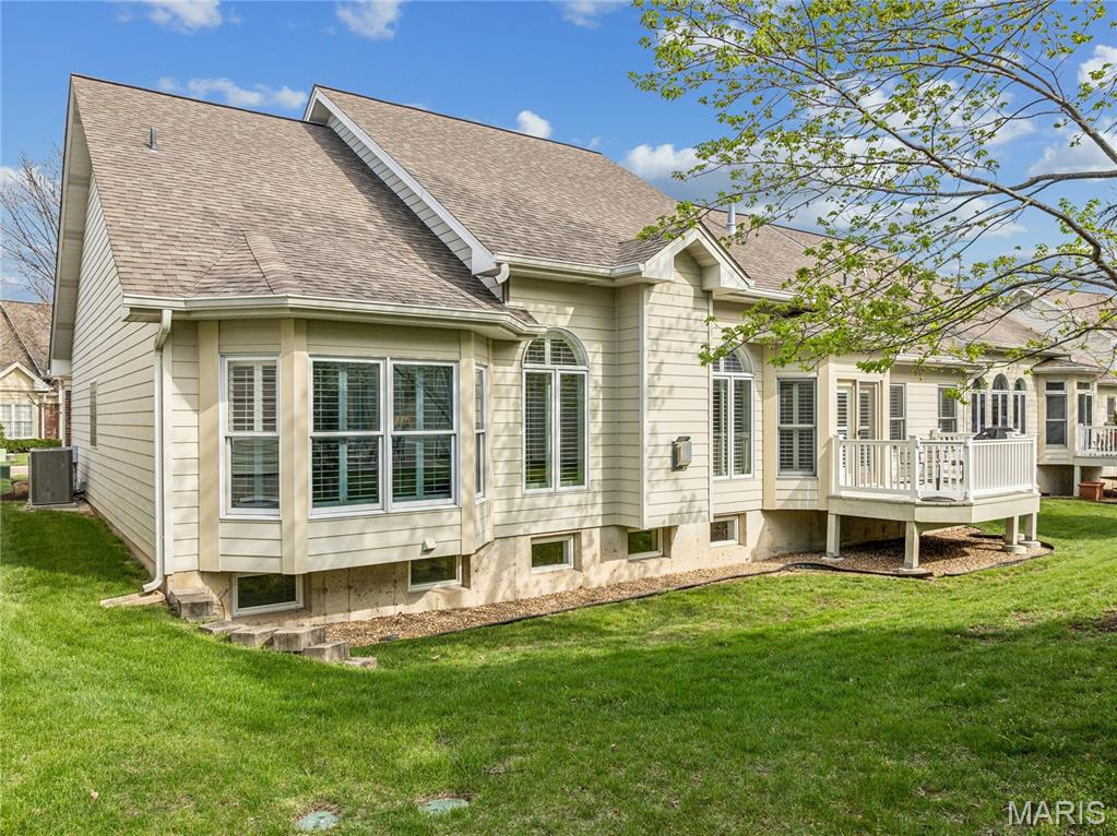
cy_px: 418
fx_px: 774
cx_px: 558
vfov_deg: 56.8
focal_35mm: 24
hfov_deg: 71.6
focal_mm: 12.3
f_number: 2.8
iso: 130
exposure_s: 1/50
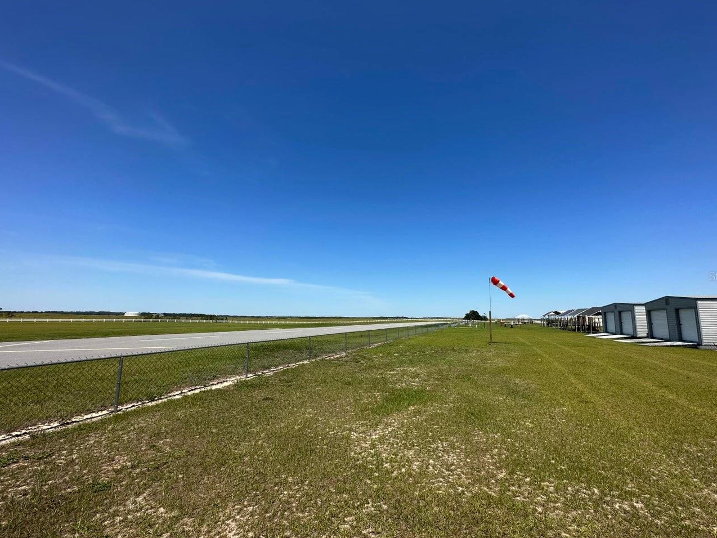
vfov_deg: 81.7
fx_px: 311
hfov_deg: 98.1
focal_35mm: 15
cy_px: 276
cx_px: 378
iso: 50
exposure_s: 1/3205
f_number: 2.2
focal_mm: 2.22
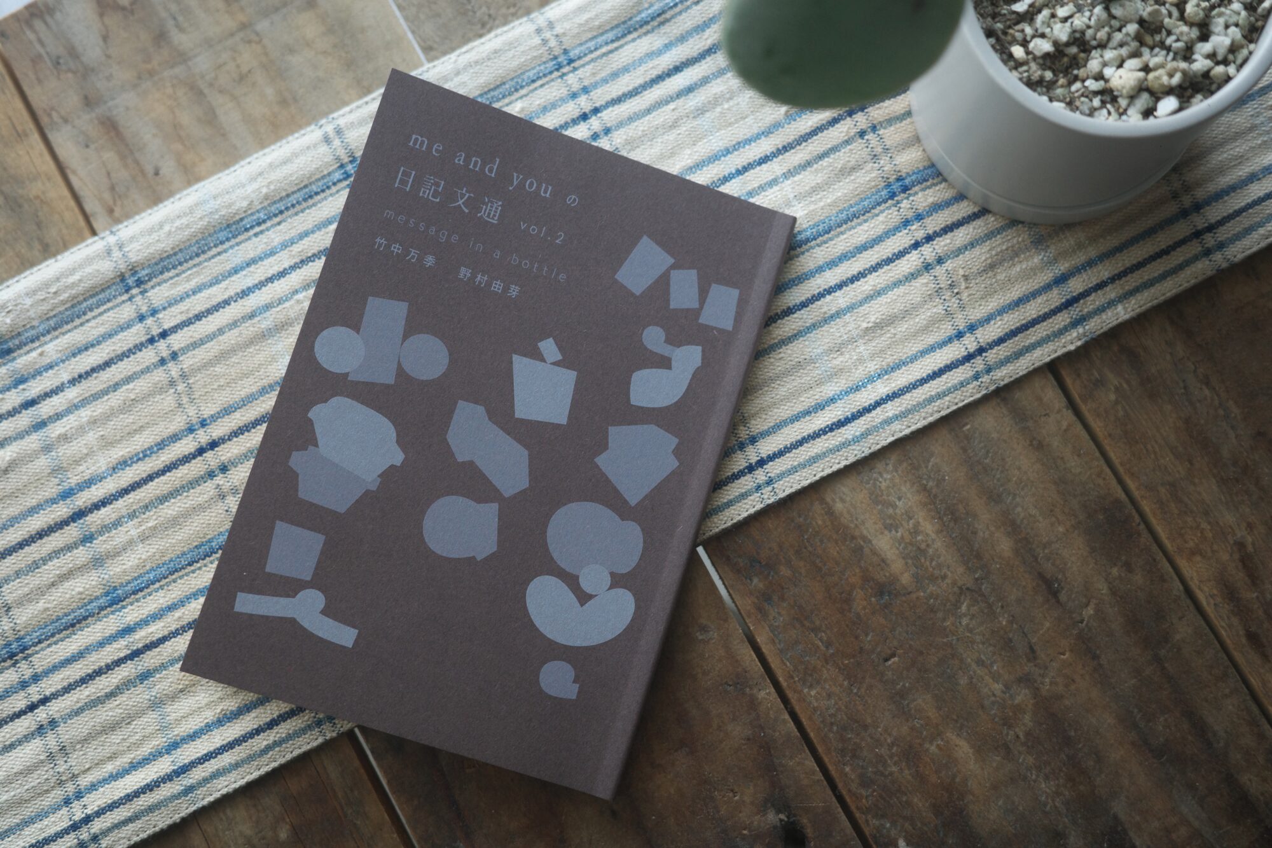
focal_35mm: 40
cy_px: 424
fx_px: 1413
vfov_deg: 33.4
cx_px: 636
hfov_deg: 48.5
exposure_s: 1/40
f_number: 2.8
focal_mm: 26
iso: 640
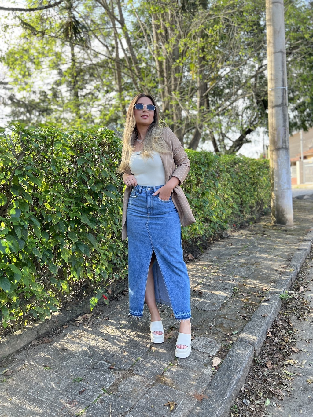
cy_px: 208
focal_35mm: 26
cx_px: 156
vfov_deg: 67.3
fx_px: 313
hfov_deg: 53.1
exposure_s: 1/324
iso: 50
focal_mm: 5.7
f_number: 1.5
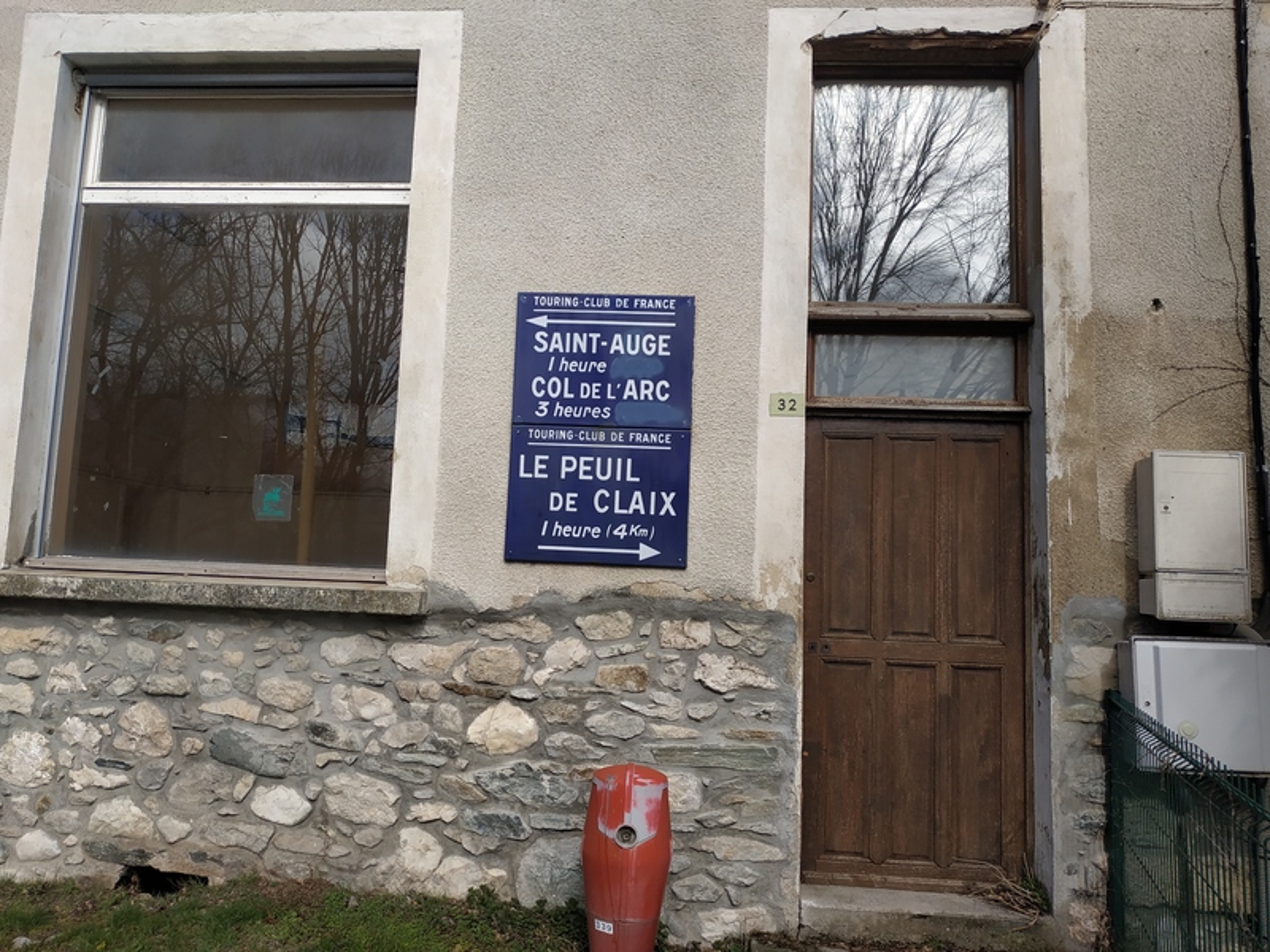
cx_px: 635
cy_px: 476
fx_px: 881
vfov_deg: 56.8
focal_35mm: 24
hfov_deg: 71.6
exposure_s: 1/1575
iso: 100
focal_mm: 3.94
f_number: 1.9
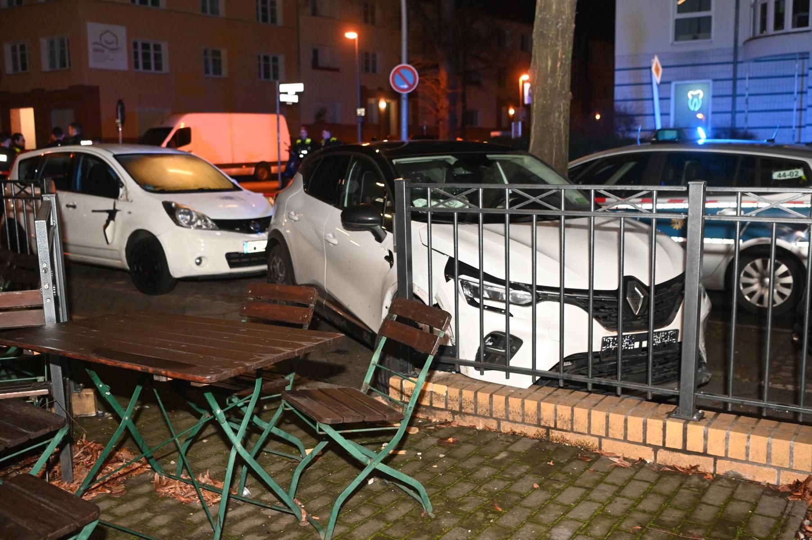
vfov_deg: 35.0
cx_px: 406
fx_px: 856
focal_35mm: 38
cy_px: 270
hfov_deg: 50.7
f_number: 3.5
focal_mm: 38
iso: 6400
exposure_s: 1/80
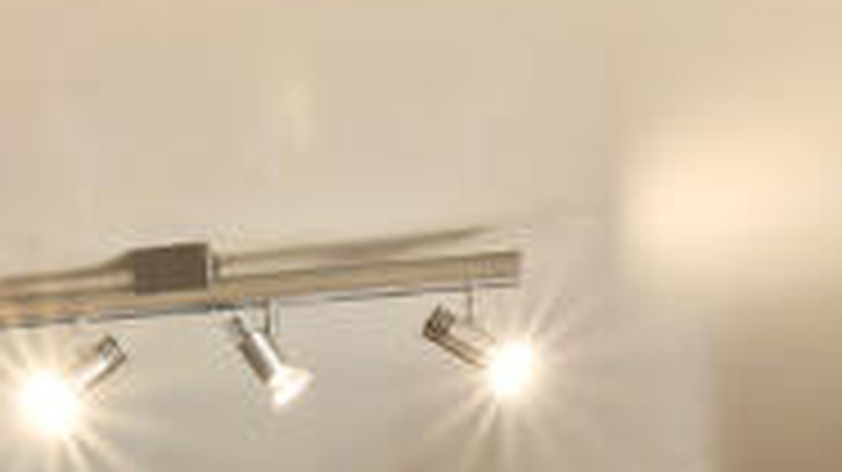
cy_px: 1072
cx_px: 207
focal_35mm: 86
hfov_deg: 24.5
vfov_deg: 11.8
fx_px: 1919
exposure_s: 4
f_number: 16
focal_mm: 15
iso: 200
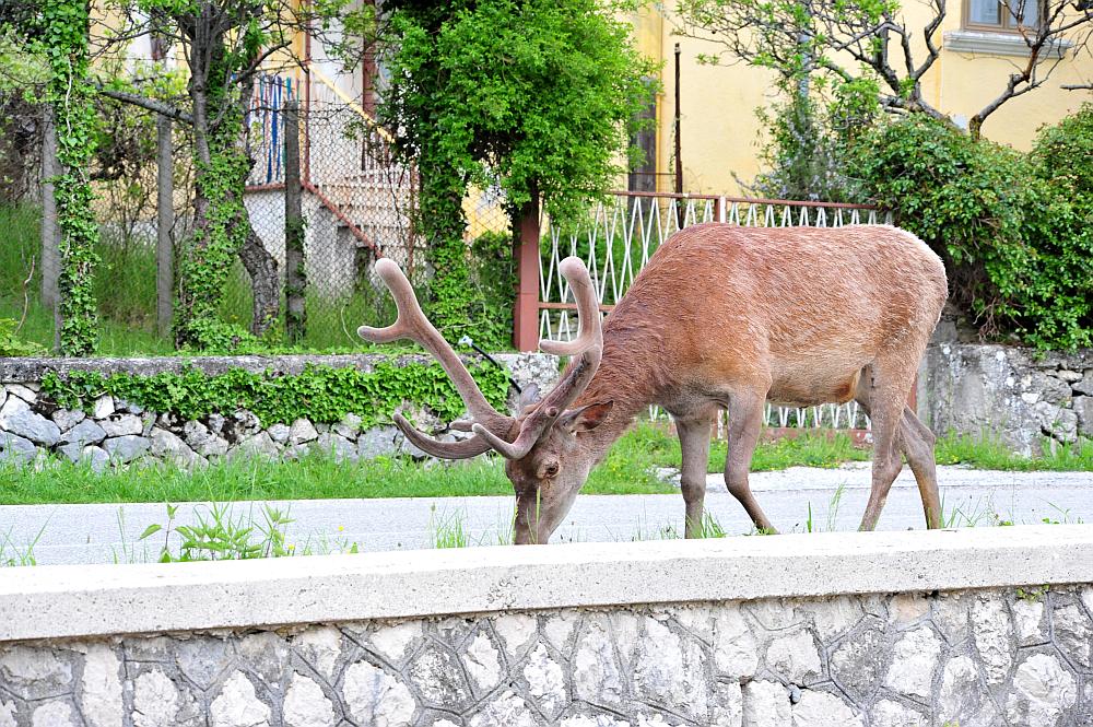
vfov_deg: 9.1
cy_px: 364
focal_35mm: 150
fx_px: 4550
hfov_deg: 13.7
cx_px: 546
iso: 2000
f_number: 10
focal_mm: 150
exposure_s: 1/400
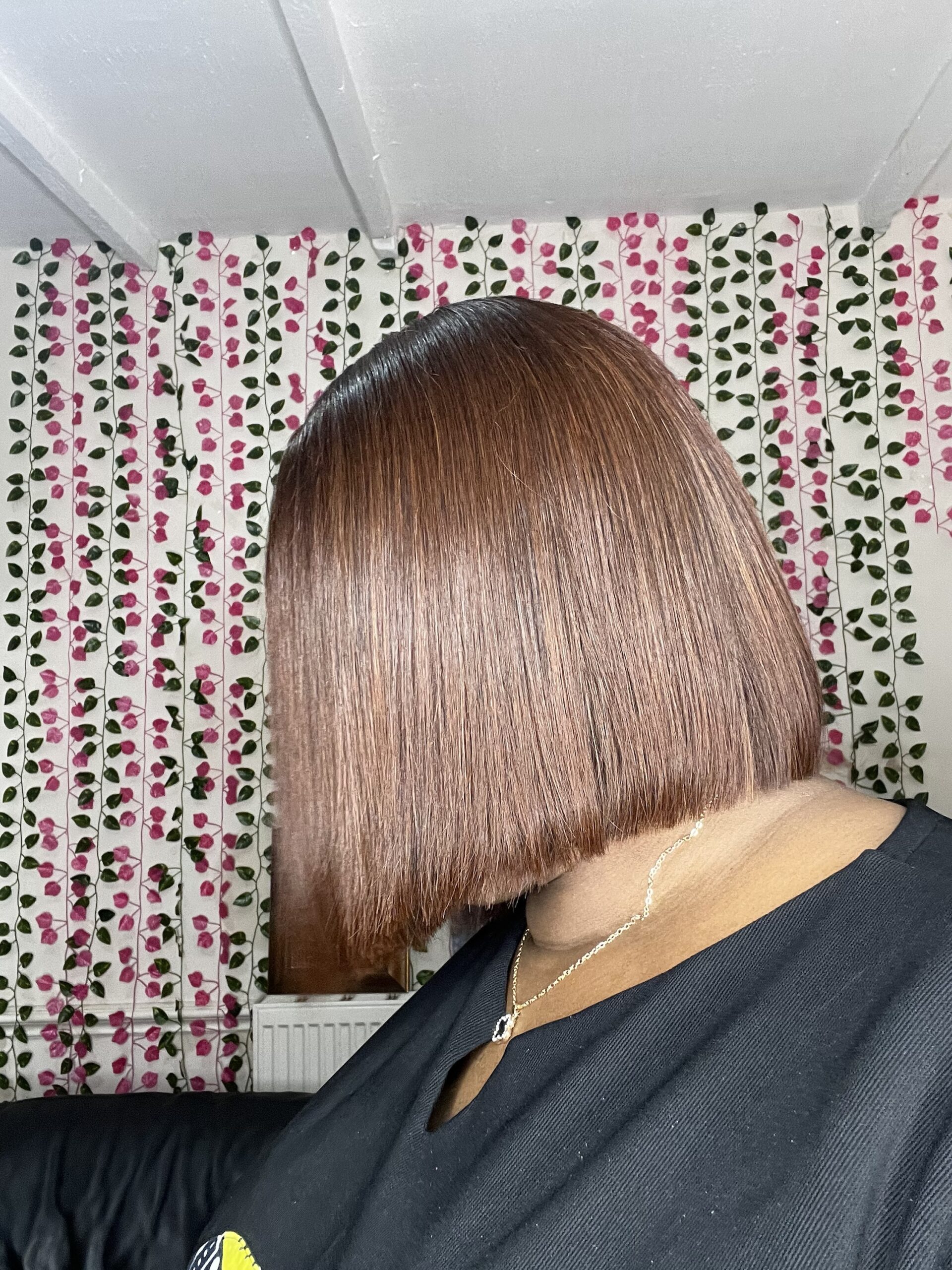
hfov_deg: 46.8
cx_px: 476
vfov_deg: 60.0
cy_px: 635
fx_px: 1100
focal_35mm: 30
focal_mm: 2.71
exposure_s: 1/50
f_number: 2.2
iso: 200
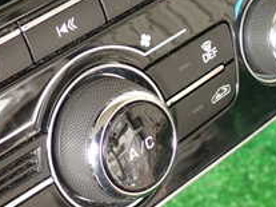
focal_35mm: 87
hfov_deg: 21.2
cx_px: -41
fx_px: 693
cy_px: 59
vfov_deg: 16.9
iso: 200
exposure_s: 1/40
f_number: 2.3
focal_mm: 5.4
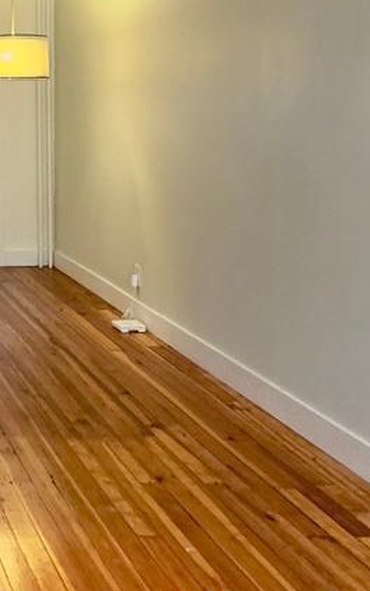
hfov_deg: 20.2
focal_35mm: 54
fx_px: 871
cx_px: -202
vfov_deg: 35.6
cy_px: 73
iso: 320
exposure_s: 1/120
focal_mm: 2.22
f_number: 2.2
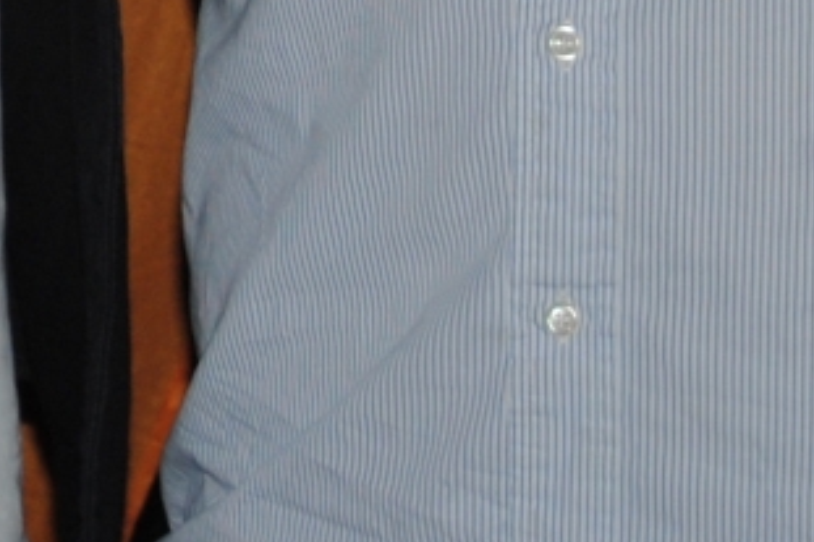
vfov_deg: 5.0
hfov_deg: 7.6
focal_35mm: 269
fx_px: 6081
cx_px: -249
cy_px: -609
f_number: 4.2
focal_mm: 29
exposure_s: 1/60
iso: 200
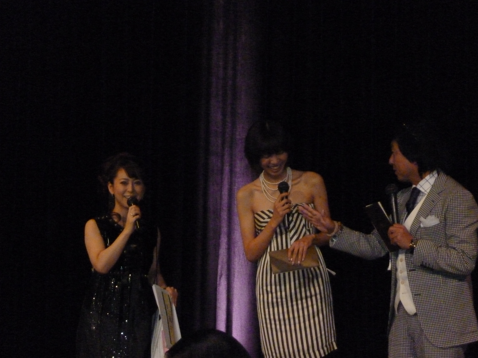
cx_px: 239
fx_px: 1726
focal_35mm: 125
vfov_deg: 11.9
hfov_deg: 15.8
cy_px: 179
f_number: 5.9
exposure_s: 1/250
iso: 1000
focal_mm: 22.5
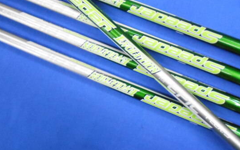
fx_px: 216
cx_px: 135
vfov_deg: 38.1
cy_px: 55
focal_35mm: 33
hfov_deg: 58.0
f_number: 3.2
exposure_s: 1/80
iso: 800
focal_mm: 4.6
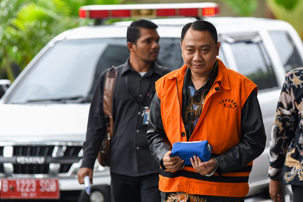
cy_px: 101
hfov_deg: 8.6
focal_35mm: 240
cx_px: 152
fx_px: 2020
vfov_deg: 5.7
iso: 800
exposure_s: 1/1000
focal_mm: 160
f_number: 2.8
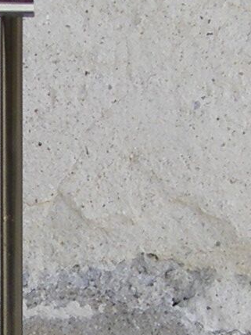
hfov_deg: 5.1
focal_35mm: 290
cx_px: 7
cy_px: 366
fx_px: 2804
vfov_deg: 6.8
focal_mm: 6.3
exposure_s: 1/320
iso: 64
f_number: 3.5
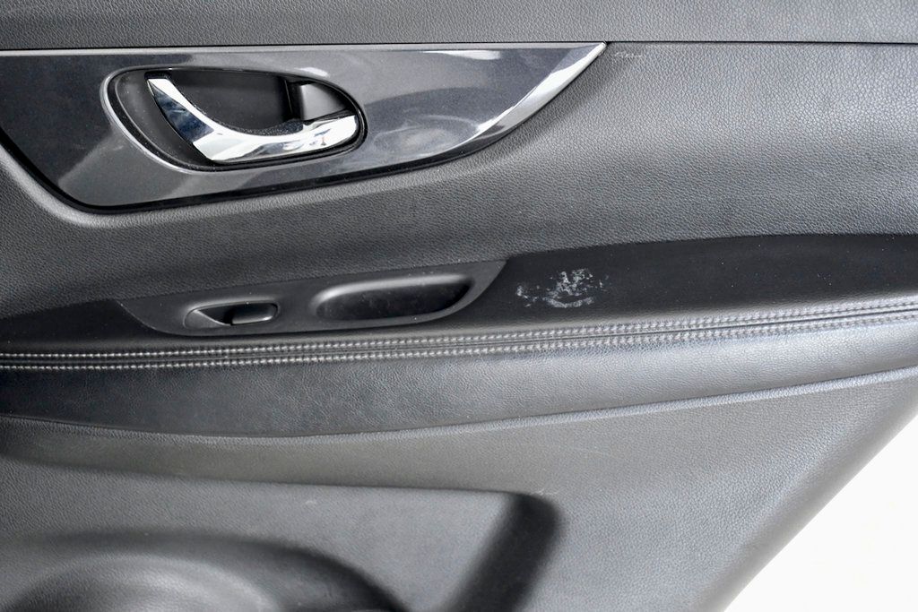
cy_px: 306
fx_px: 1607
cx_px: 459
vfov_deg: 21.6
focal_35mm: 63
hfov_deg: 31.9
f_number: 5
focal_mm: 42
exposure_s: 1/100
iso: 2500
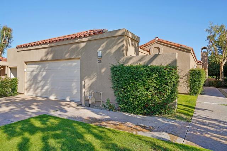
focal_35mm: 24
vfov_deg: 53.2
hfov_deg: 73.7
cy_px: 76
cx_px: 114
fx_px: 151
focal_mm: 24
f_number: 8
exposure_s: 1/160
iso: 100
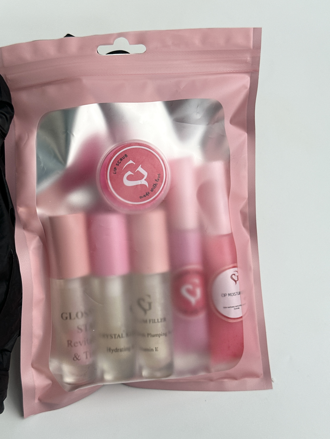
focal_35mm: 48
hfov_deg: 30.3
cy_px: 220
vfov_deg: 39.7
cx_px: 165
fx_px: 610
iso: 64
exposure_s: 1/308
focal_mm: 6.86
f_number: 1.78
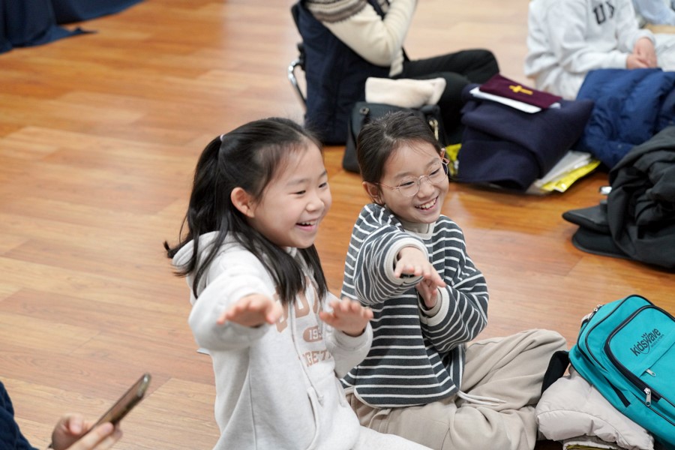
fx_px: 1387
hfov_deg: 27.3
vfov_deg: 18.4
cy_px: 225
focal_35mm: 74
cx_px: 338
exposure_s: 1/160
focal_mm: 74
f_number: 4
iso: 2000
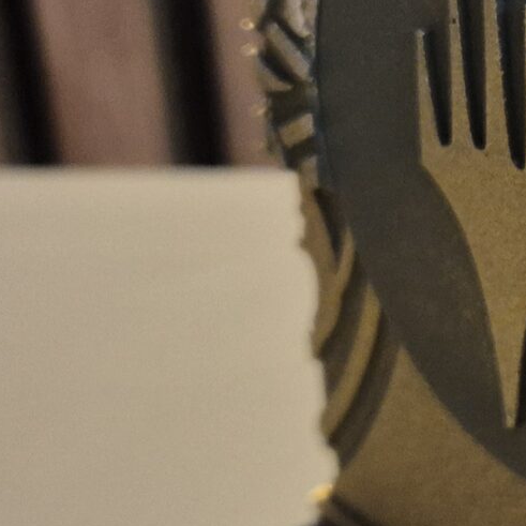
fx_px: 1822
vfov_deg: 16.3
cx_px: 748
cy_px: 119
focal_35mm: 106
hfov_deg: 15.4
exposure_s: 1/100
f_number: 1.8
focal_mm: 5.4
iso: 800
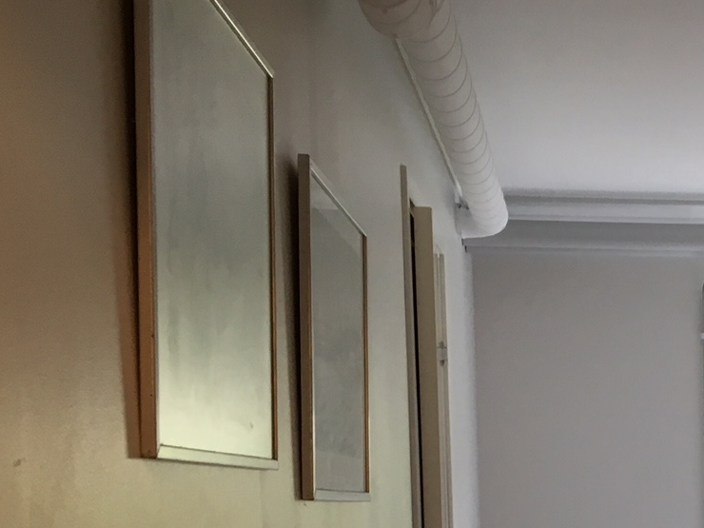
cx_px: 781
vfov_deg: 17.7
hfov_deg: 23.2
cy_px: 645
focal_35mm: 79
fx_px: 1607
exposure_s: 1/33
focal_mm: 4.15
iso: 80
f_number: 2.2
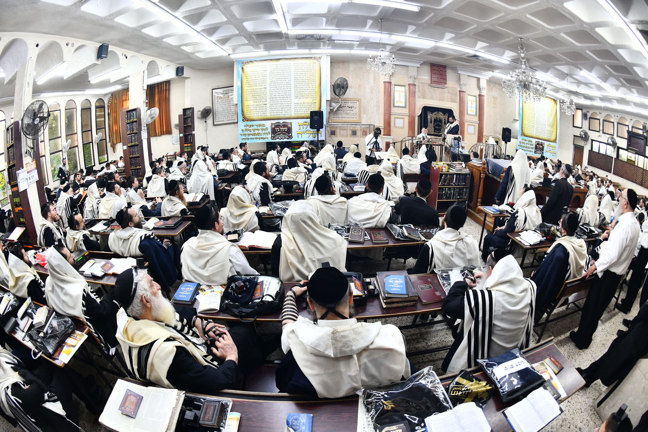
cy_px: 216
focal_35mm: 16
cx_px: 324
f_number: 5
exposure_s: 1/160
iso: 1250
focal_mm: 16
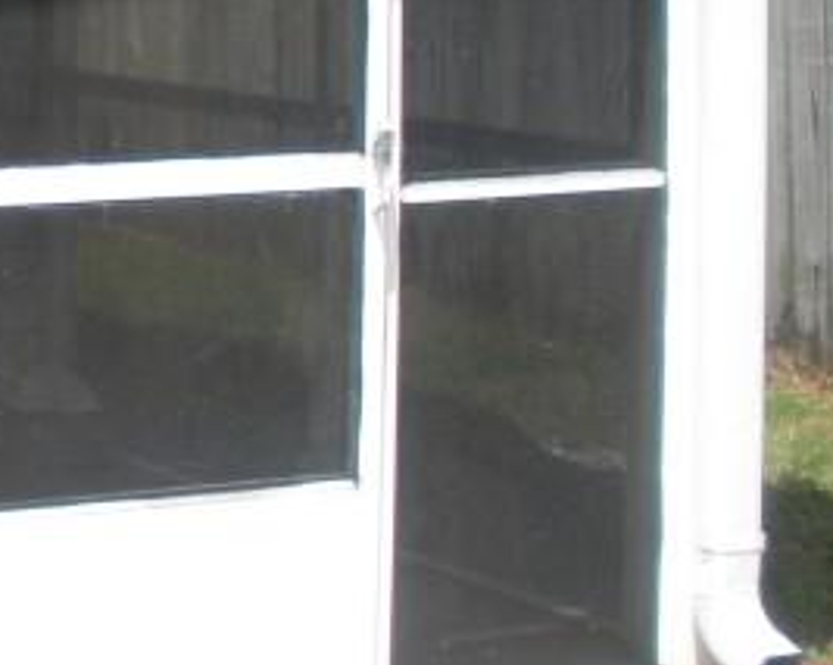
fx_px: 3325
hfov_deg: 13.0
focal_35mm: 135
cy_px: -9
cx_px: -621
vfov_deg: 11.3
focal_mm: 6.3
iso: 64
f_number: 3.5
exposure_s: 1/395
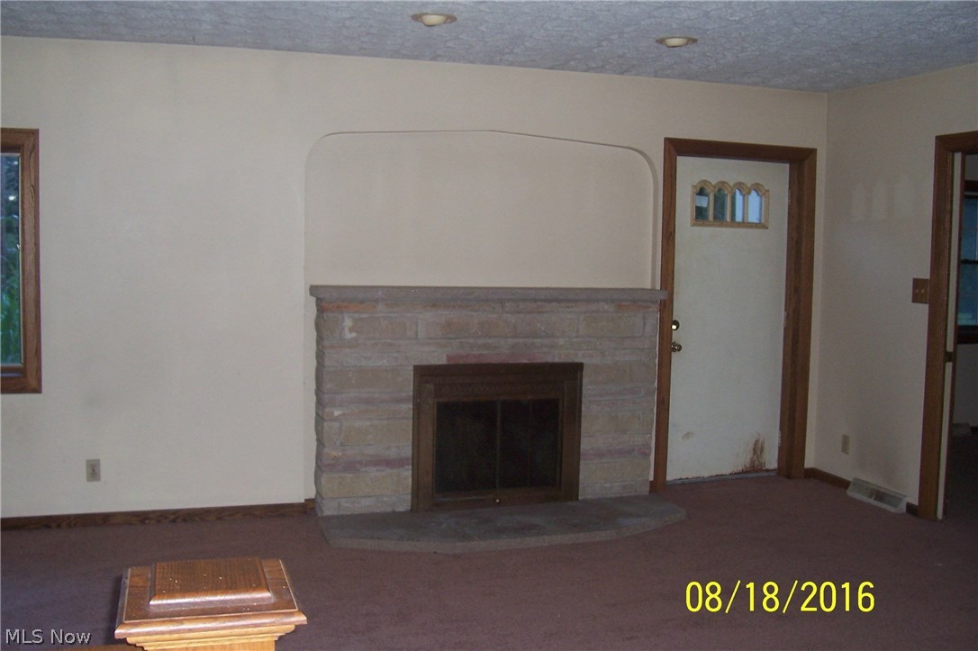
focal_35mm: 34
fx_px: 923
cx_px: 489
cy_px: 326
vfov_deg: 38.8
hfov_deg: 55.8
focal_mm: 5.6
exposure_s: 1/60
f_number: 2.7
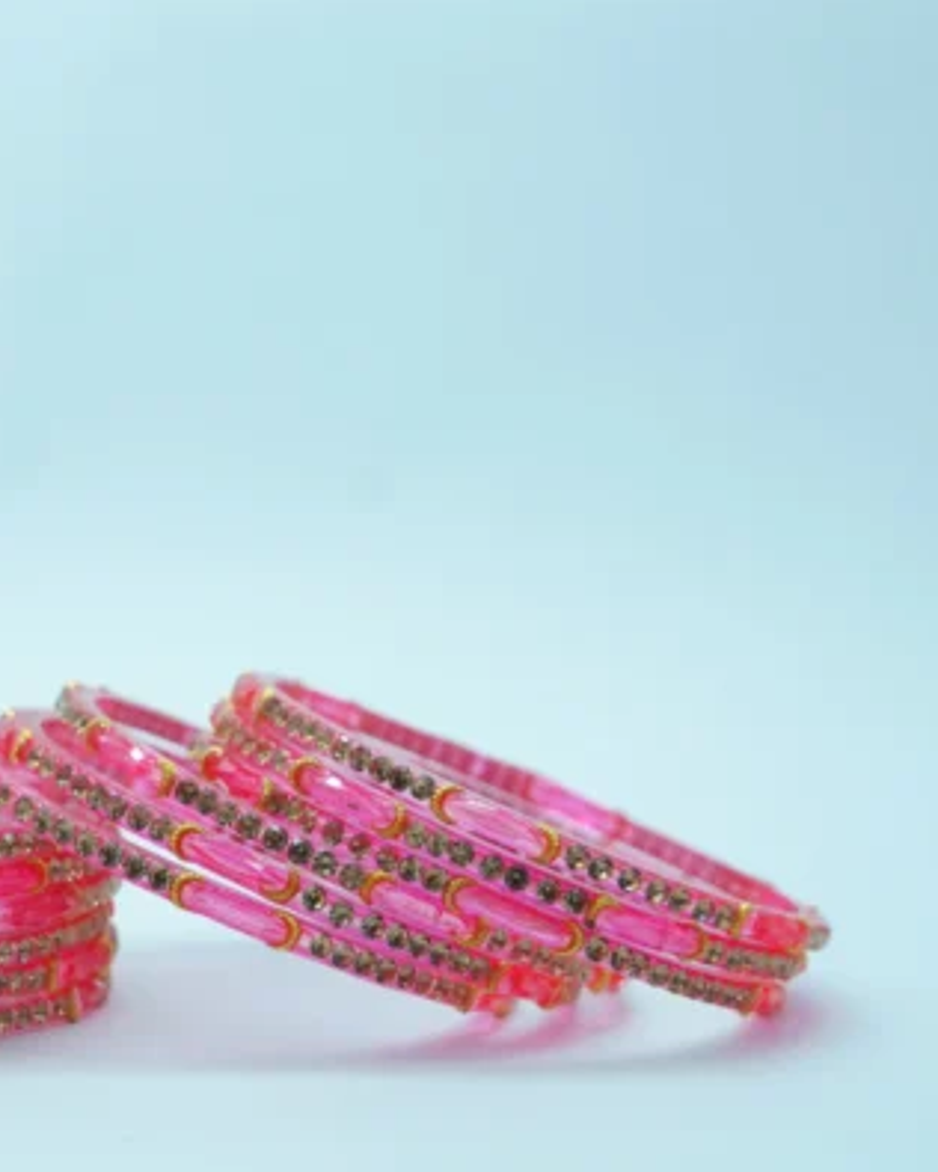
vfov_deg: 22.0
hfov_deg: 17.4
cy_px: 585
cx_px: 98
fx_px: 3019
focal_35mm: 87
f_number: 6.3
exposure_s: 1/250
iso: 640
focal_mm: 41
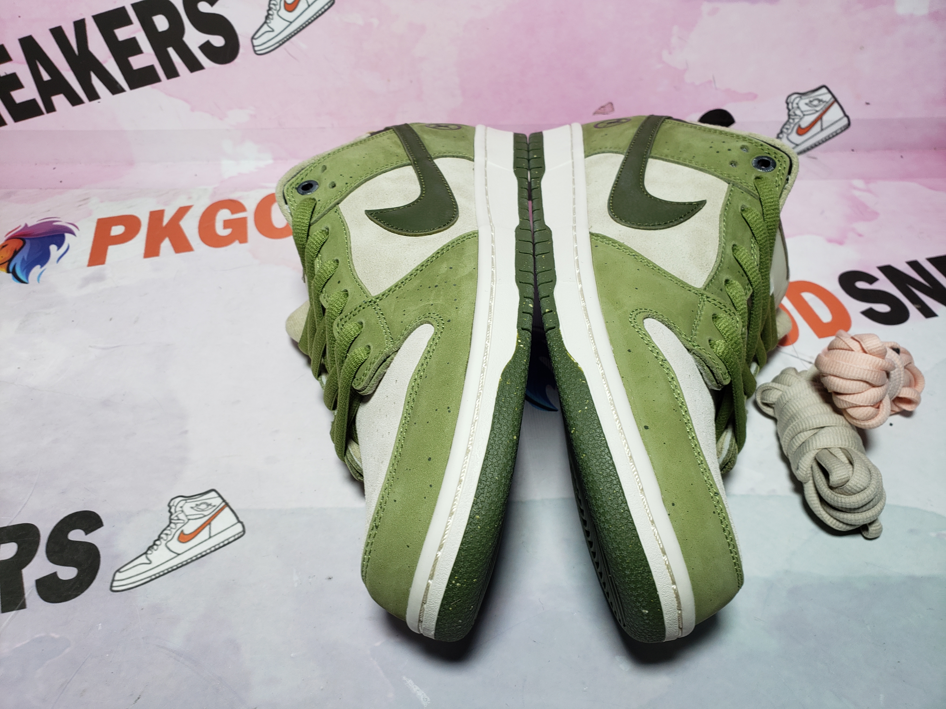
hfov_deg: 67.3
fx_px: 711
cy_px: 354
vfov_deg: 53.1
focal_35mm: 26
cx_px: 473
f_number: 2.4
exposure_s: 1/186
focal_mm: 4.3
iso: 50
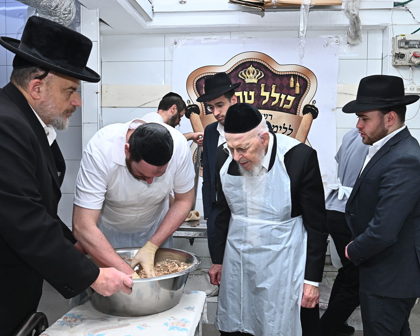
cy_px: 181
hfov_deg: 51.5
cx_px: 219
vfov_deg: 42.2
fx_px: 435
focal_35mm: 35
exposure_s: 1/200
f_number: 7.1
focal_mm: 28
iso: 1000
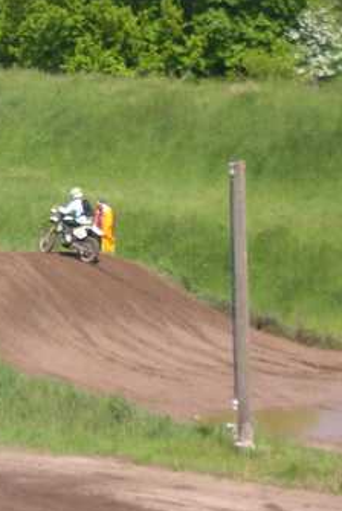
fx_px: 3669
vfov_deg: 8.0
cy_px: 221
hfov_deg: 5.3
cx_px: -47
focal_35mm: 258
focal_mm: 16
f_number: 3.9
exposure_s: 1/400
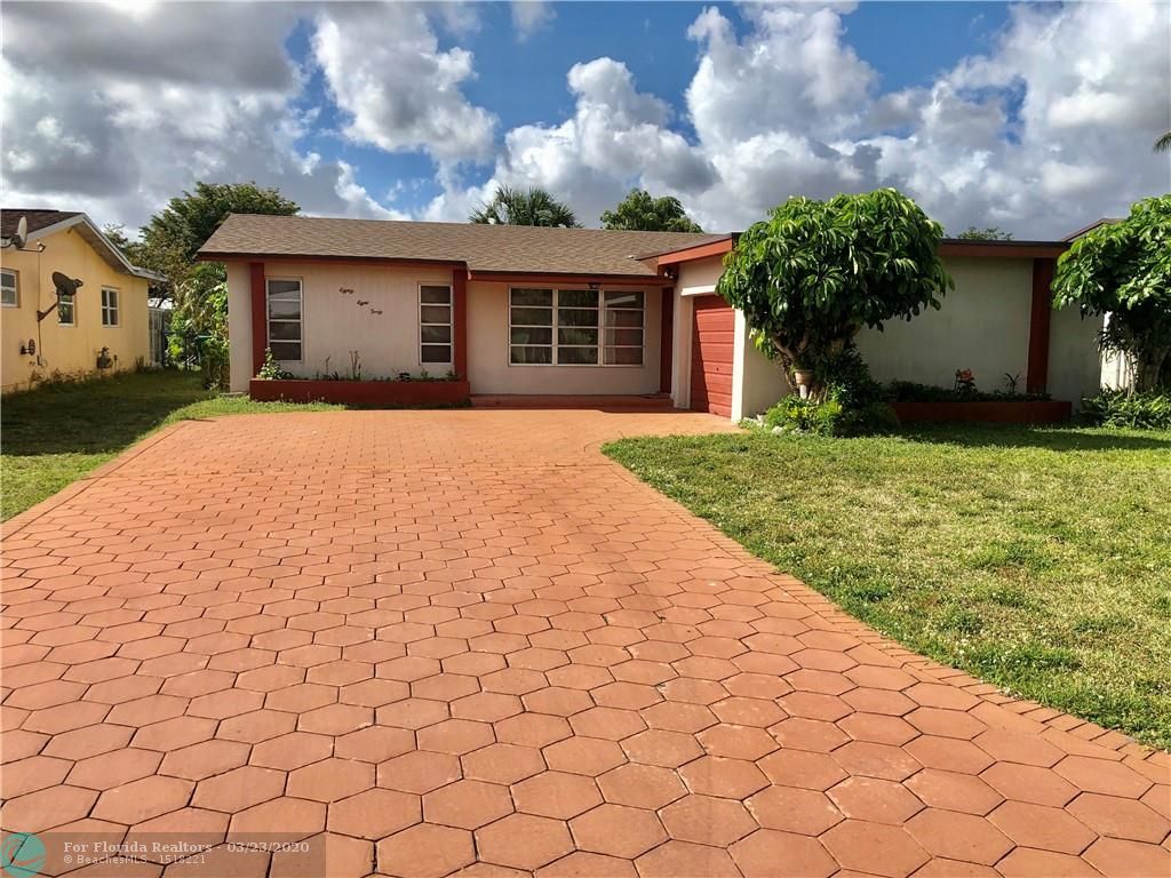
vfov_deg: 49.7
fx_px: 947
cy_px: 439
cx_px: 586
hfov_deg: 63.4
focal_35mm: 28
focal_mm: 4
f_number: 1.8
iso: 20
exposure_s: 1/2825
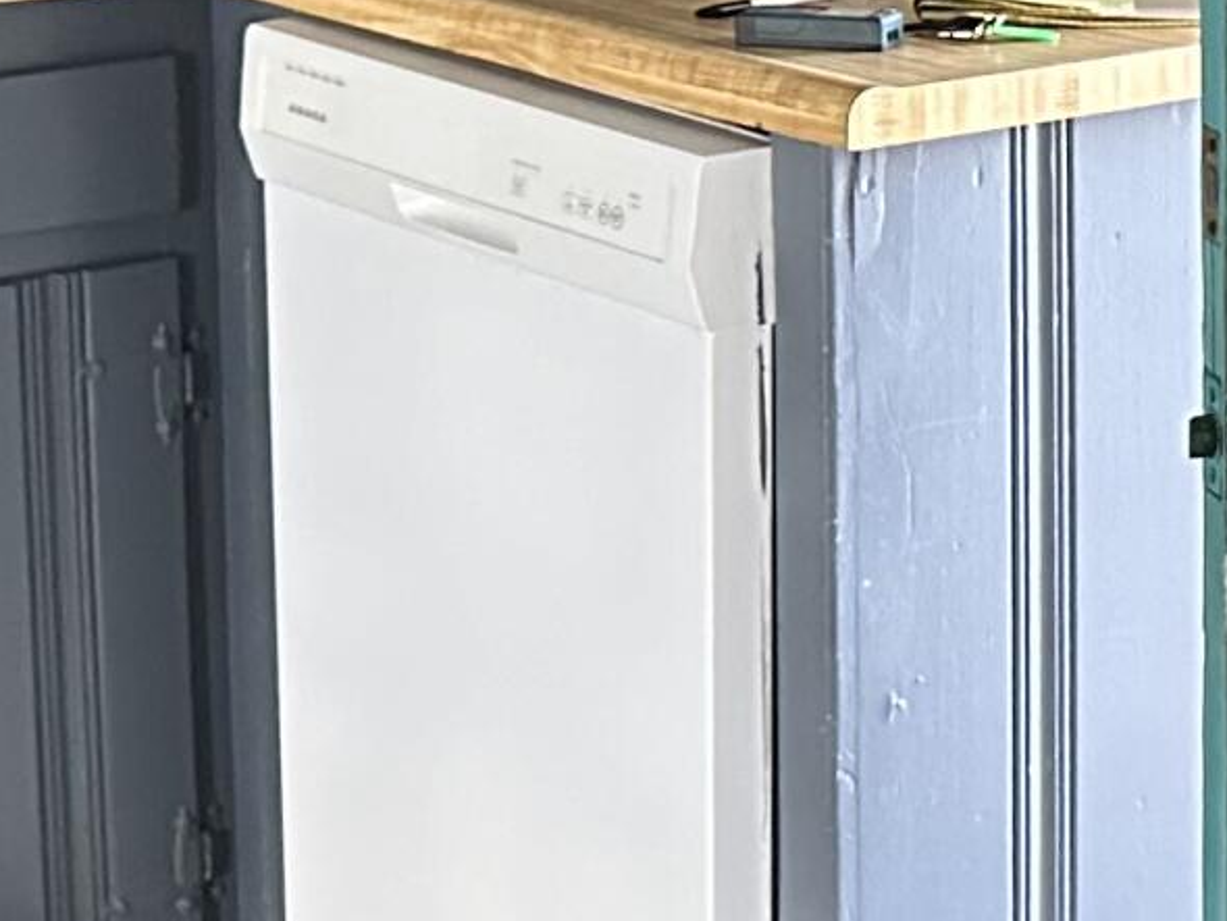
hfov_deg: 14.6
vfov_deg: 11.9
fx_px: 4326
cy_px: -166
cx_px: 2021
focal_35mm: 122
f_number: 1.78
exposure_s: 1/60
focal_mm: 6.86
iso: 800
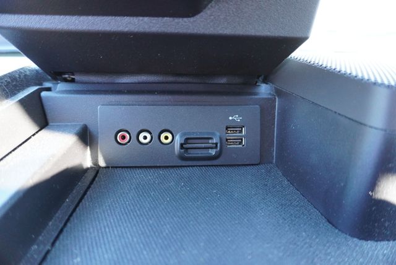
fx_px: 264
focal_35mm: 24
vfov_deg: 53.2
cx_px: 198
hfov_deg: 73.7
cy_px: 132
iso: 1600
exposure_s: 1/60
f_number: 3.5
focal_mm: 16
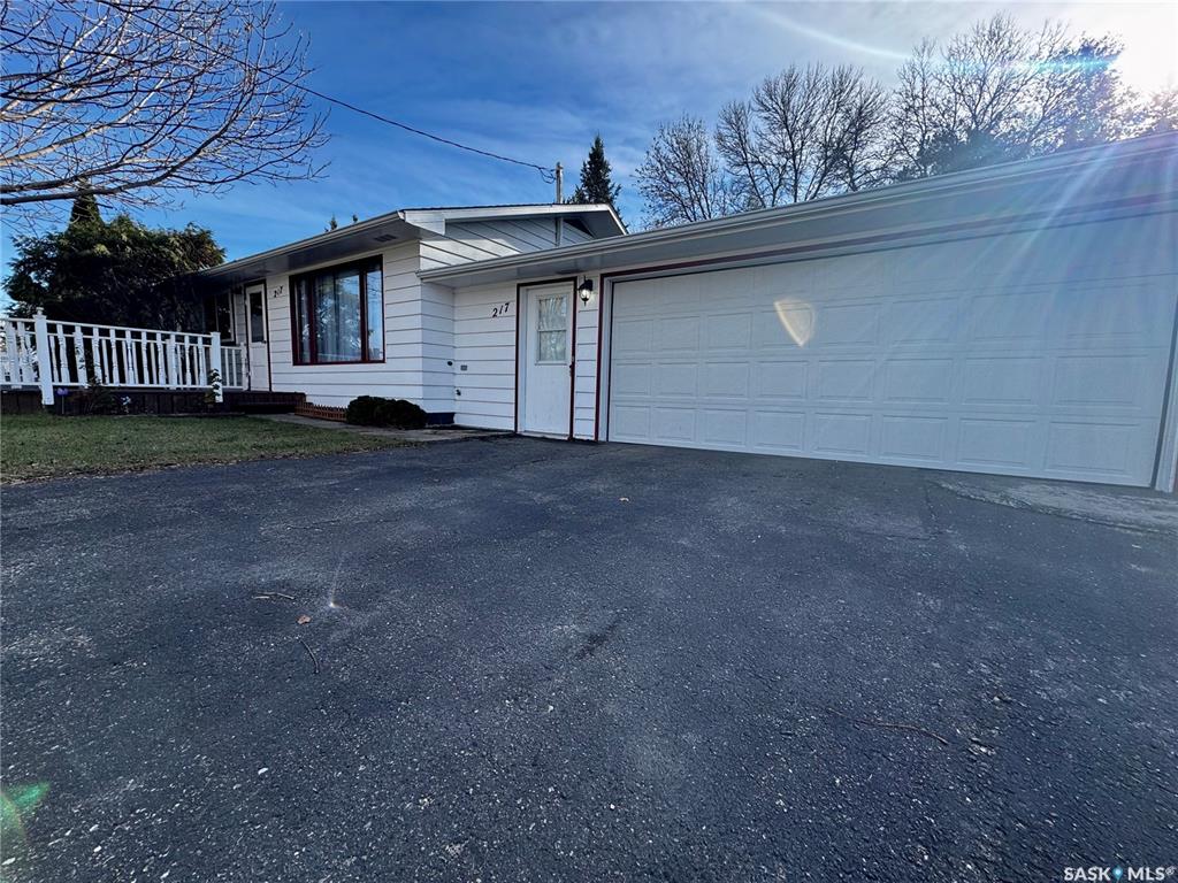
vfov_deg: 85.7
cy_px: 442
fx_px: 476
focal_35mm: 14
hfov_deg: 102.1
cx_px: 589
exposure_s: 1/485
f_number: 2.2
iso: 40
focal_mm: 2.22
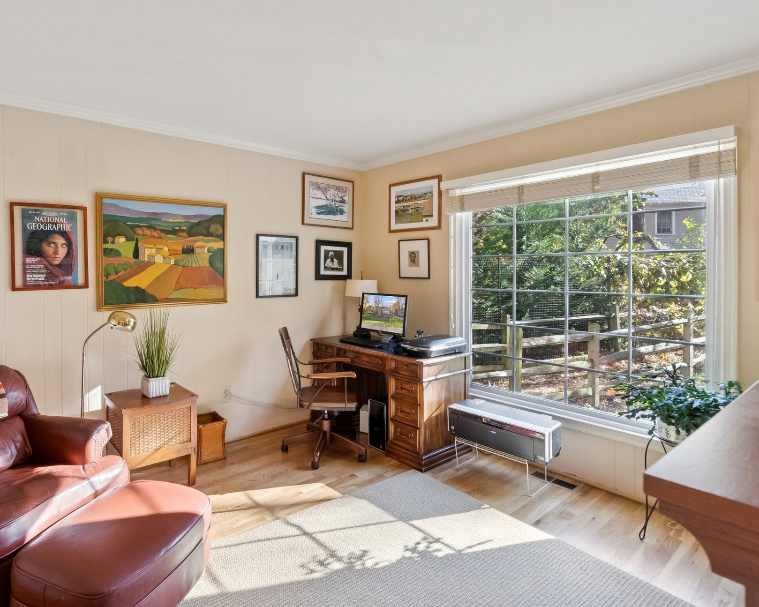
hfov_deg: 81.6
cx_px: 280
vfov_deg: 70.8
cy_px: 292
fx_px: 427
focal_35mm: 19
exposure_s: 1/125
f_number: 10
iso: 5000
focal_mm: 16
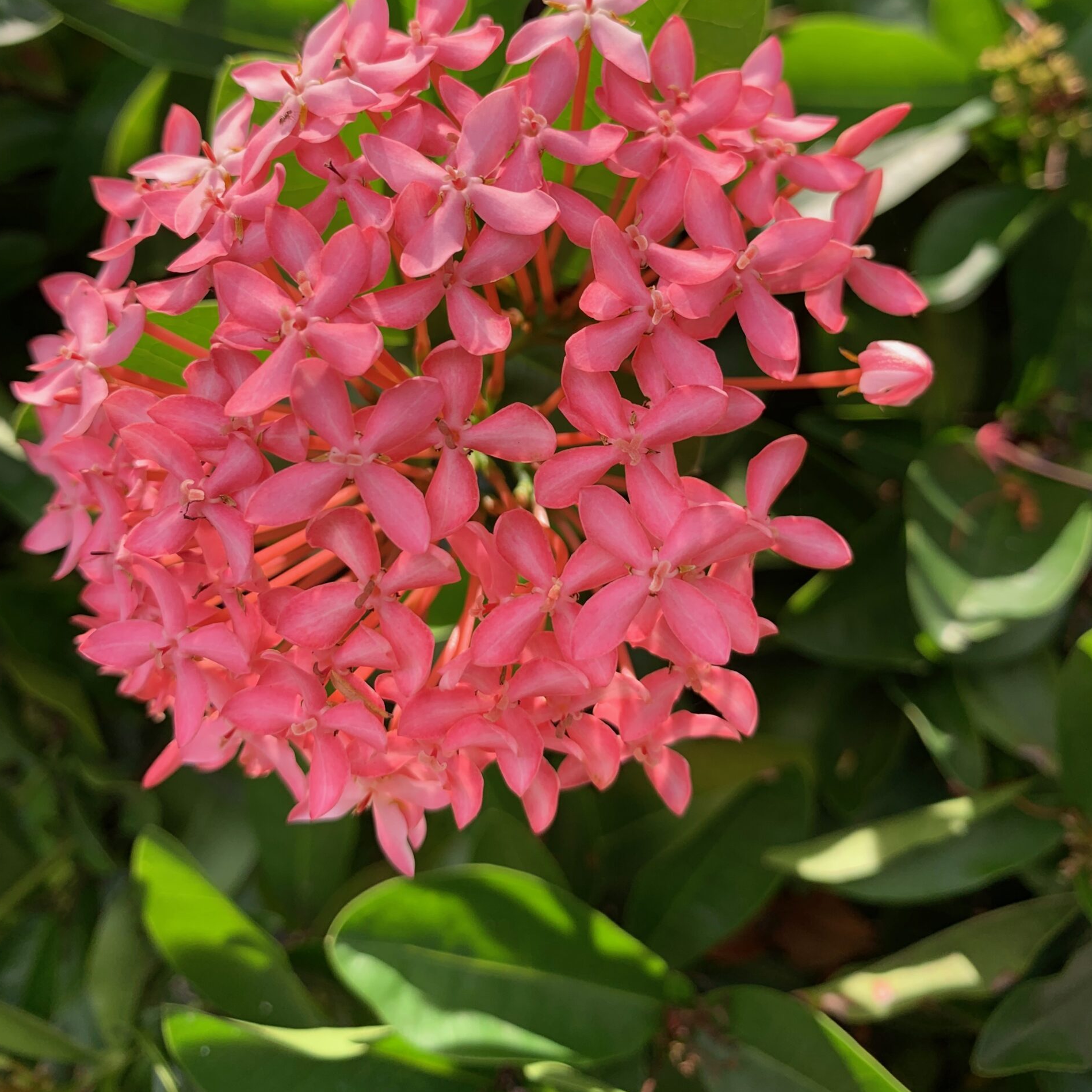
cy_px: 361
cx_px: 545
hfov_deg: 52.5
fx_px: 1106
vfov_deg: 51.5
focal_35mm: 31
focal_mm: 4.25
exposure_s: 1/129
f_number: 1.8
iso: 25
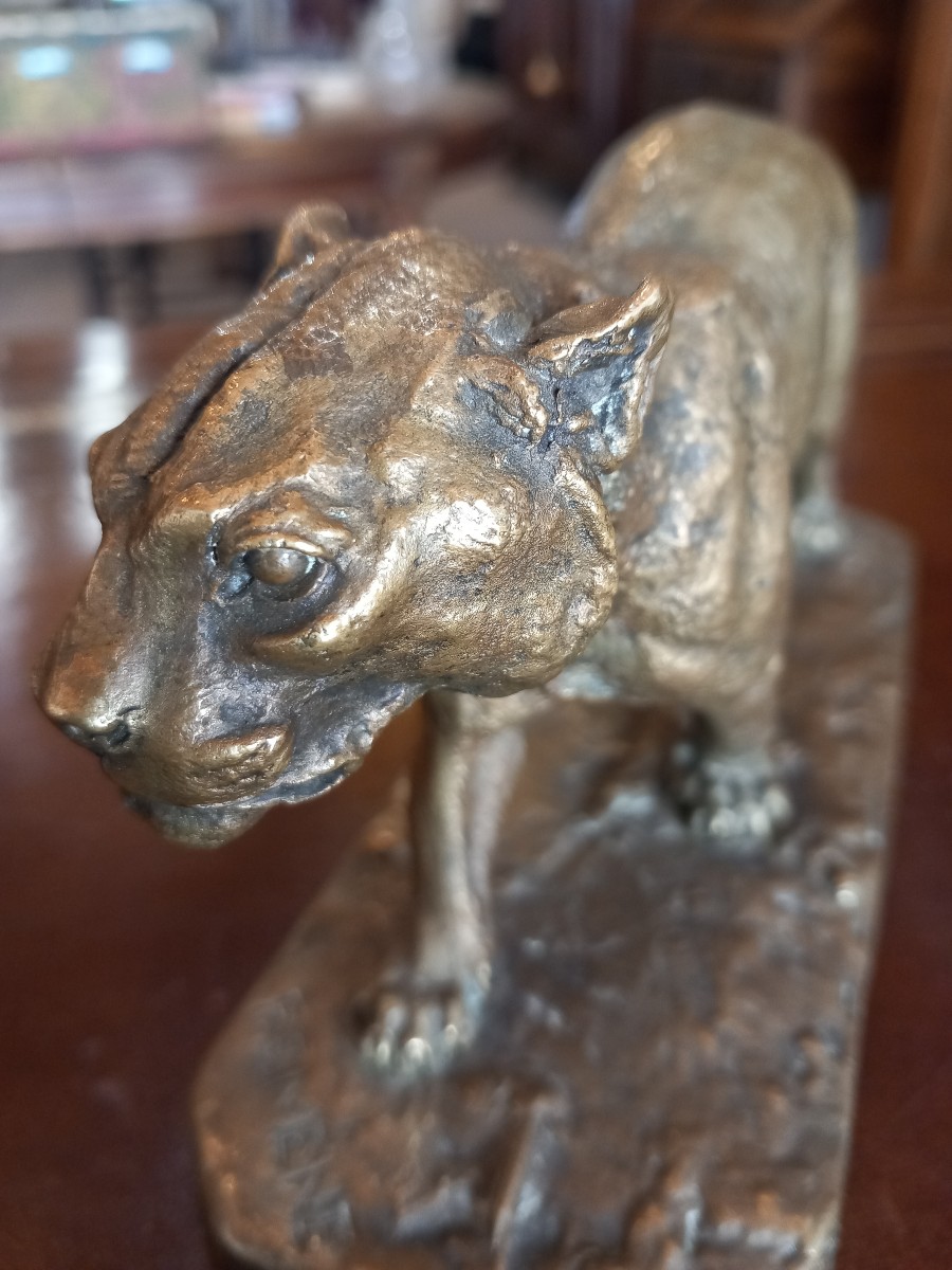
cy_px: 635
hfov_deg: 51.4
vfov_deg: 65.3
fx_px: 990
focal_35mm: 27
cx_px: 476
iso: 320
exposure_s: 1/25
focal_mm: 4
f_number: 1.8
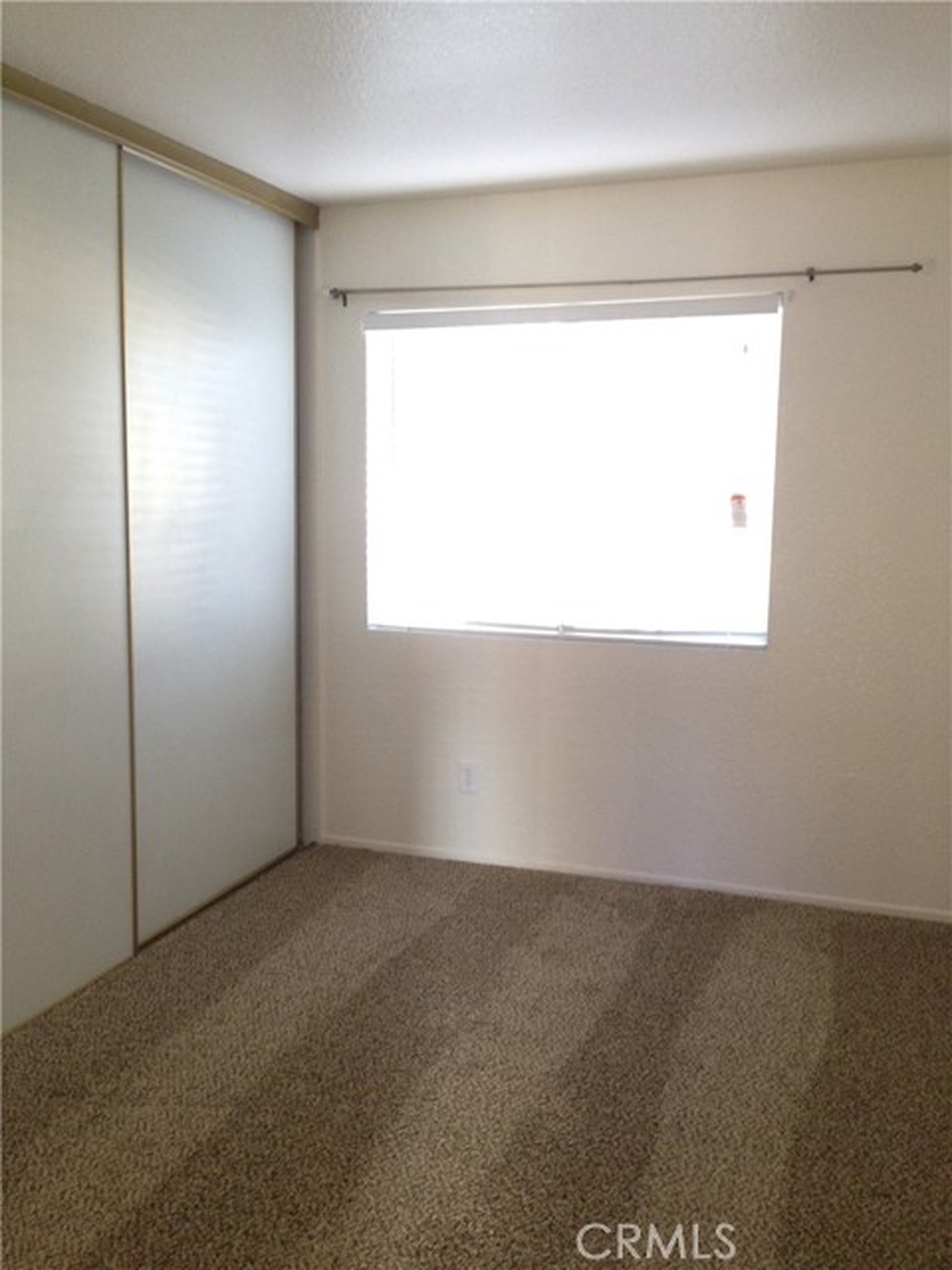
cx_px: 476
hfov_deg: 42.9
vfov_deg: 55.4
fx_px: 1210
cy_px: 635
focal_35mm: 33
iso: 160
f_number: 2.4
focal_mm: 4.12
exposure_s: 1/20
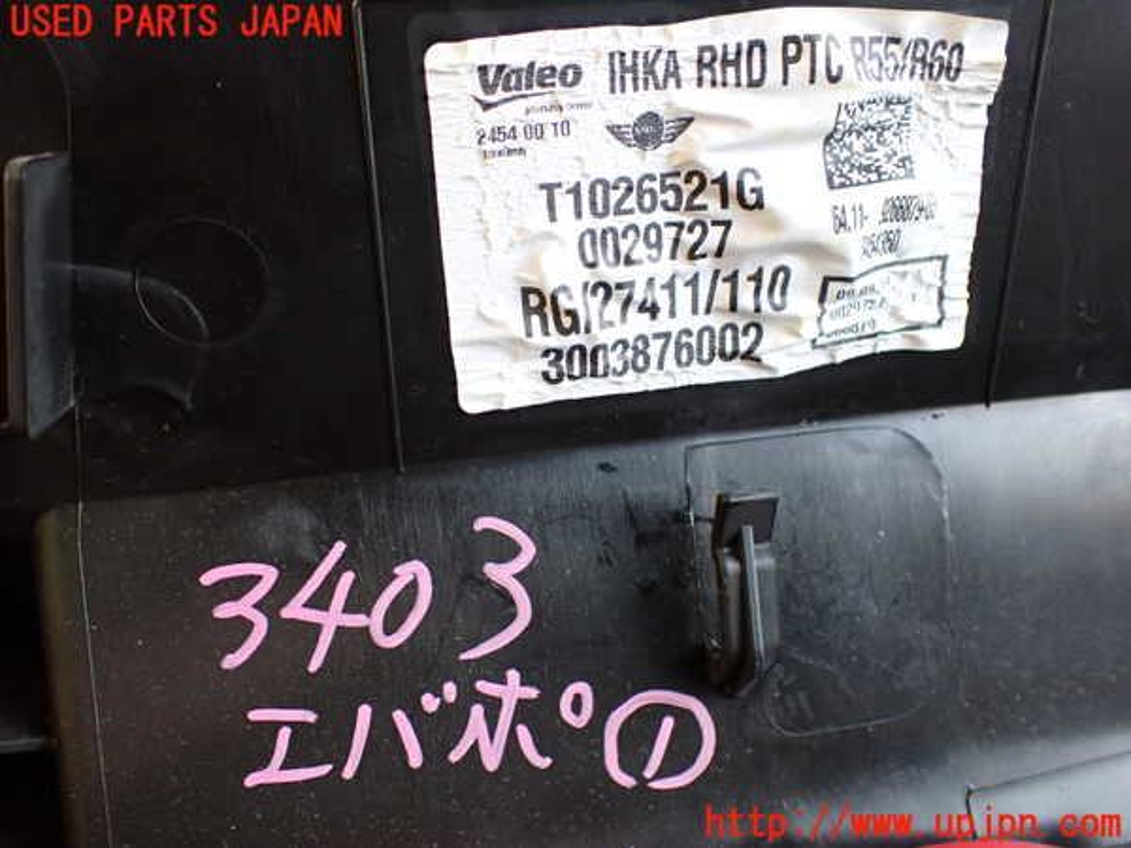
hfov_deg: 60.0
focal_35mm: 30
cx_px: 566
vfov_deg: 46.8
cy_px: 424
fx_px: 980
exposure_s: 1/125
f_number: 2.3
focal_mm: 5.4
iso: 250
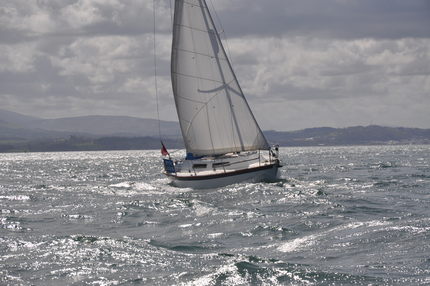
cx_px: 215
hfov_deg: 13.1
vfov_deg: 8.7
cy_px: 143
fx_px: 1879
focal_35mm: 158
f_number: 10
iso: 200
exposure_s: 1/400
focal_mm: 105
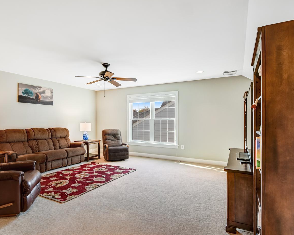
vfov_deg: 68.1
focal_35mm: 20
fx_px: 174
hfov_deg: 80.2
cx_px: 134
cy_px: 120
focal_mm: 17
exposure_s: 1/20
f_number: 8
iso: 400
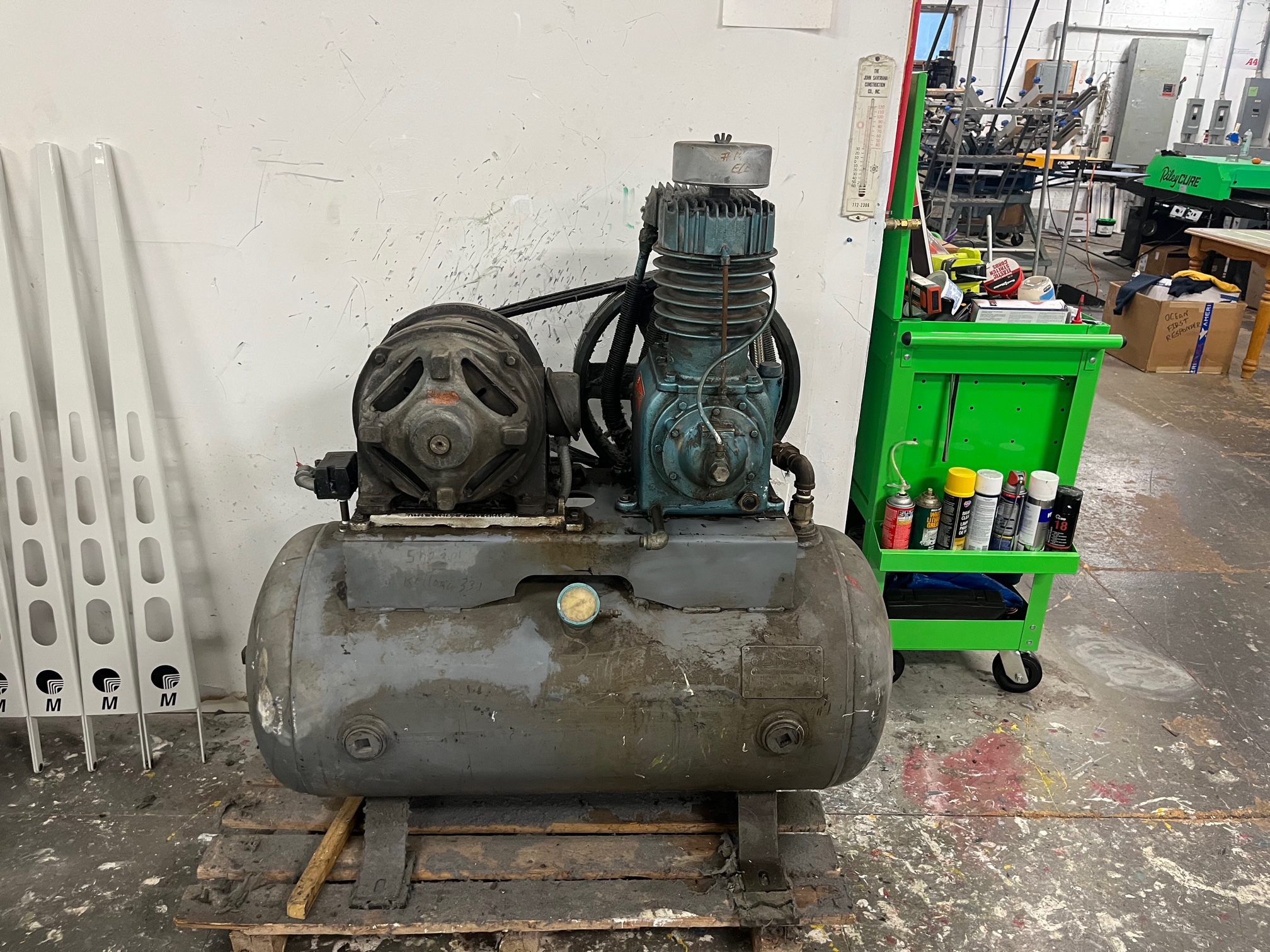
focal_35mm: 26
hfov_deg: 67.3
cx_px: 635
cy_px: 476
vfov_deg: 53.1
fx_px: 954
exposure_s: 1/60
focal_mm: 5.1
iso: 200
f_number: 1.6
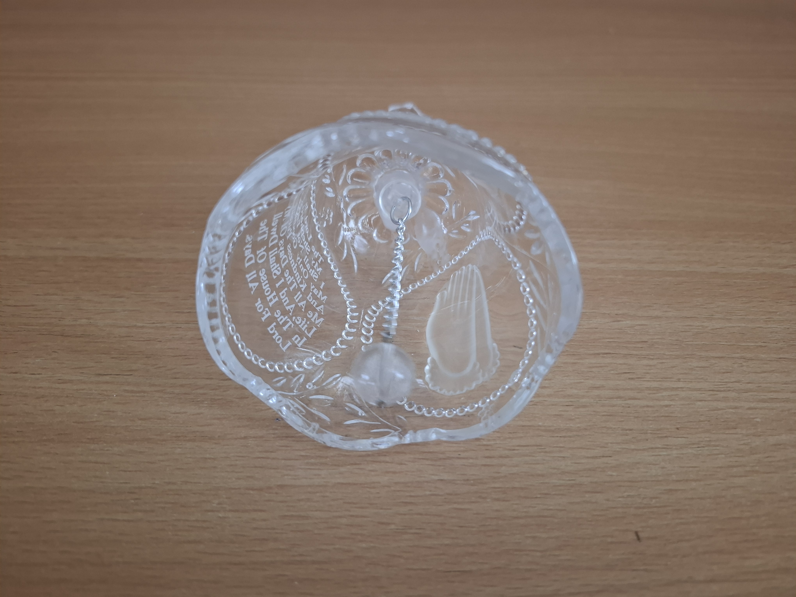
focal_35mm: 23
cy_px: 298
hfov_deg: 73.9
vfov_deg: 58.9
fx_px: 529
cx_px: 398
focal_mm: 5.54
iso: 400
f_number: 1.8
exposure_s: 1/25
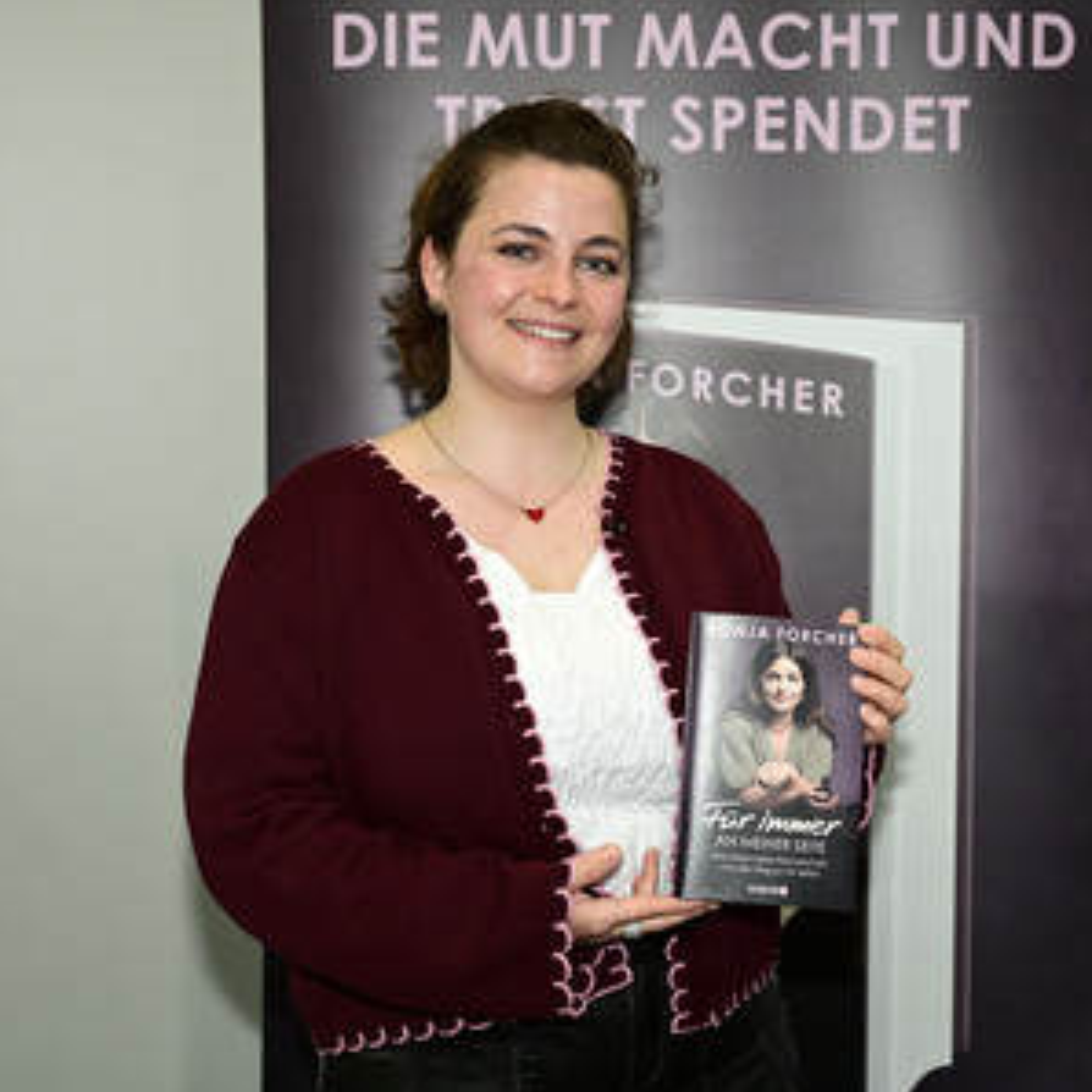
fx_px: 1927
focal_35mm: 54
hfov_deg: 31.6
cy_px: 546
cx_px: 551
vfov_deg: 31.6
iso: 1600
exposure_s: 1/200
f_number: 5
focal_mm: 42
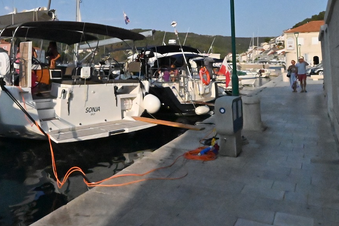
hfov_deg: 59.8
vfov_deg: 39.9
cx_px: 138
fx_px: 292
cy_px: 32
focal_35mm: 31
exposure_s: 1/8000
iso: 16000
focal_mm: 12
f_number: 22
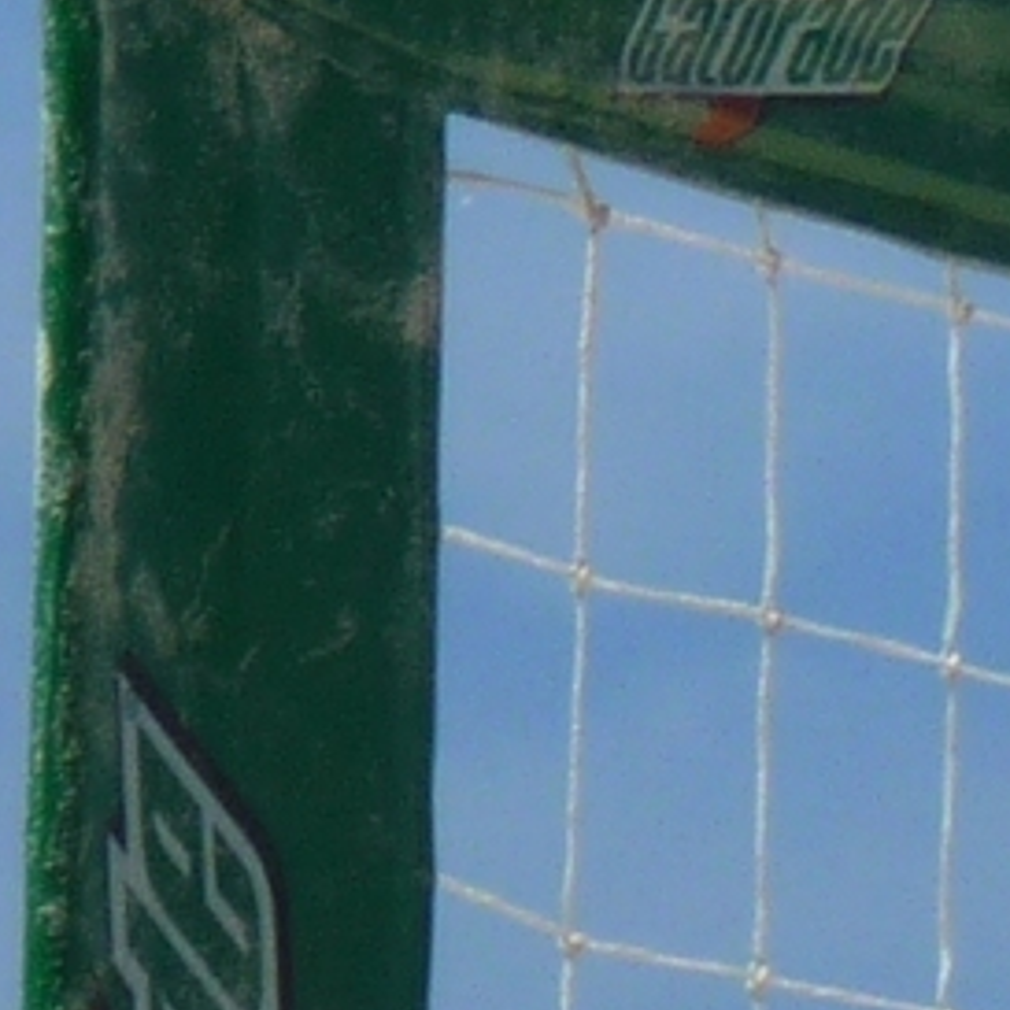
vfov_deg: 1.4
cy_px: 3124
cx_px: 4284
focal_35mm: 1215
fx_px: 40108
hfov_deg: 1.4
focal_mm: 26.7
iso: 80
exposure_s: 1/500
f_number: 6.3
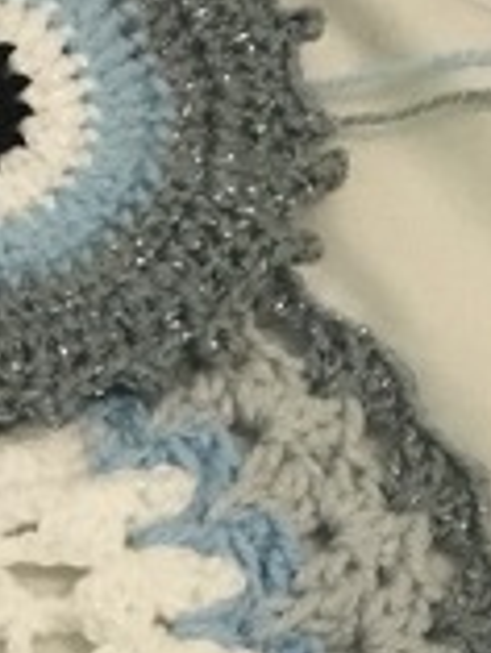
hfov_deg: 9.6
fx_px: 2795
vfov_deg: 12.9
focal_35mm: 148
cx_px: -354
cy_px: 853
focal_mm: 4.15
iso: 320
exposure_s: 1/17
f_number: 2.2
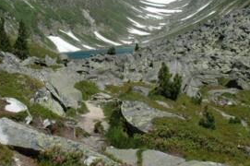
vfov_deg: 20.4
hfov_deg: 30.3
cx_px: 85
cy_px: 45
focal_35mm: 66
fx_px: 458
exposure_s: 1/400
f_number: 10
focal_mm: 18
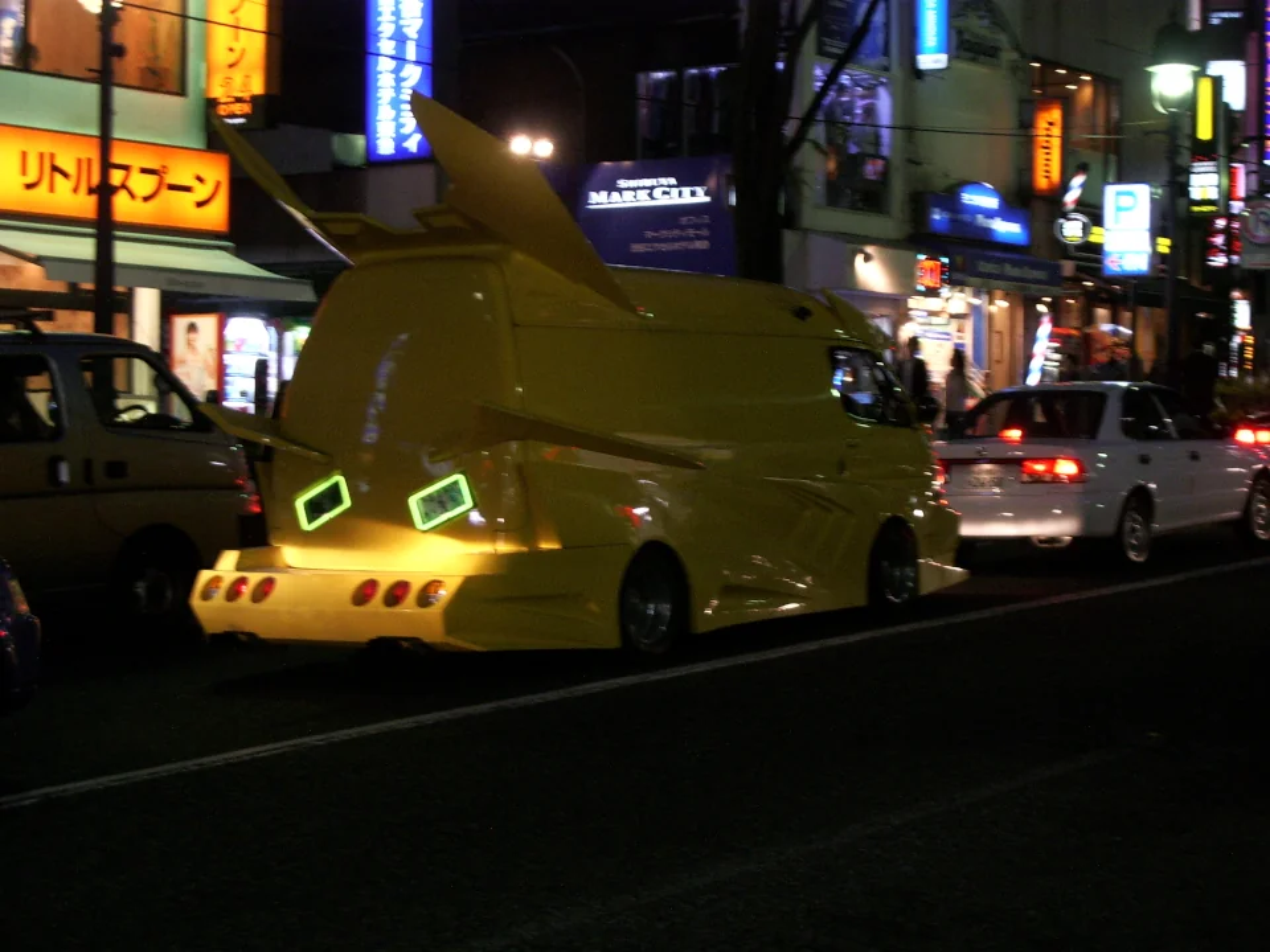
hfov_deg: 26.3
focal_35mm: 74
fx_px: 2715
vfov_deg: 19.9
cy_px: 476
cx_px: 635
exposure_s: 1/15
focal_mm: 12.2
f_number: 3.9
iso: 200
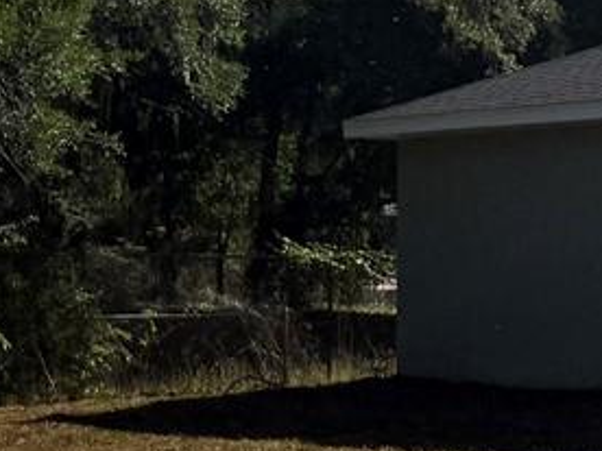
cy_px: 288
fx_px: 2417
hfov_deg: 13.2
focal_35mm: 139
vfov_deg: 10.7
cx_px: 966
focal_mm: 6.76
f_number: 1.78
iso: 80
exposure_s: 1/10309
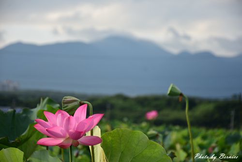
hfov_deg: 15.2
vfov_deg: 10.2
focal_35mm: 135
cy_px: 81
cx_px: 121
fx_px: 908
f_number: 5.3
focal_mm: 90
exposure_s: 1/250
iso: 100
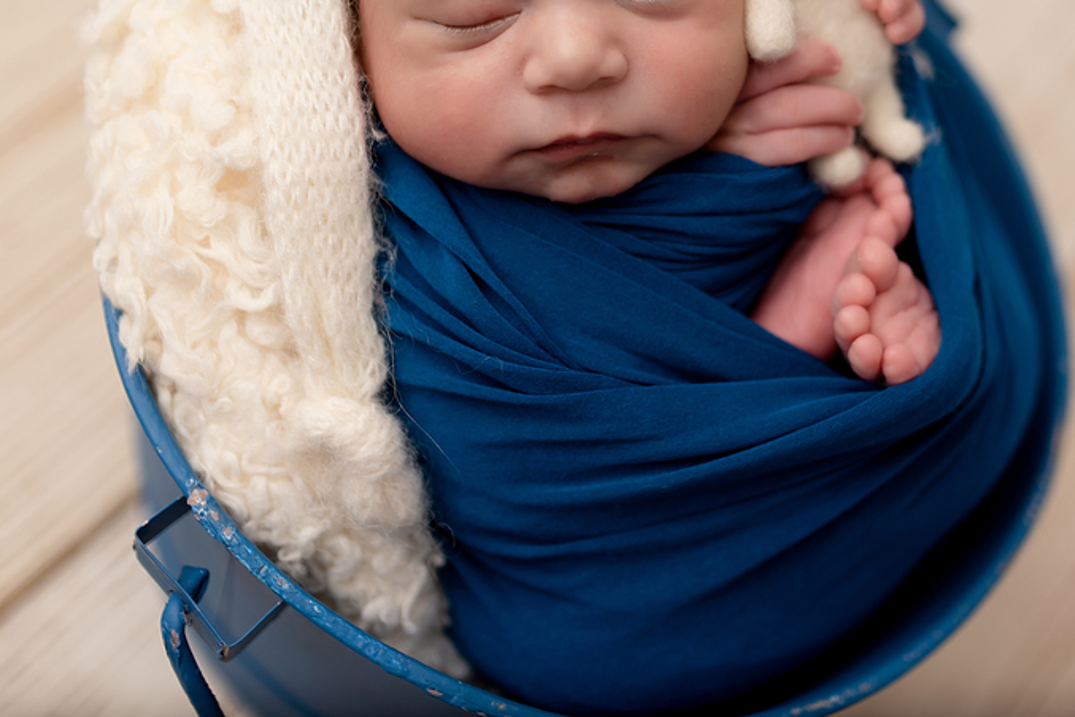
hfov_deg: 32.2
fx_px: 1852
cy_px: 94
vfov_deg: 21.5
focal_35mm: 62
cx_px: 662
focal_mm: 35
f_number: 2
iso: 100
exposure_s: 1/250
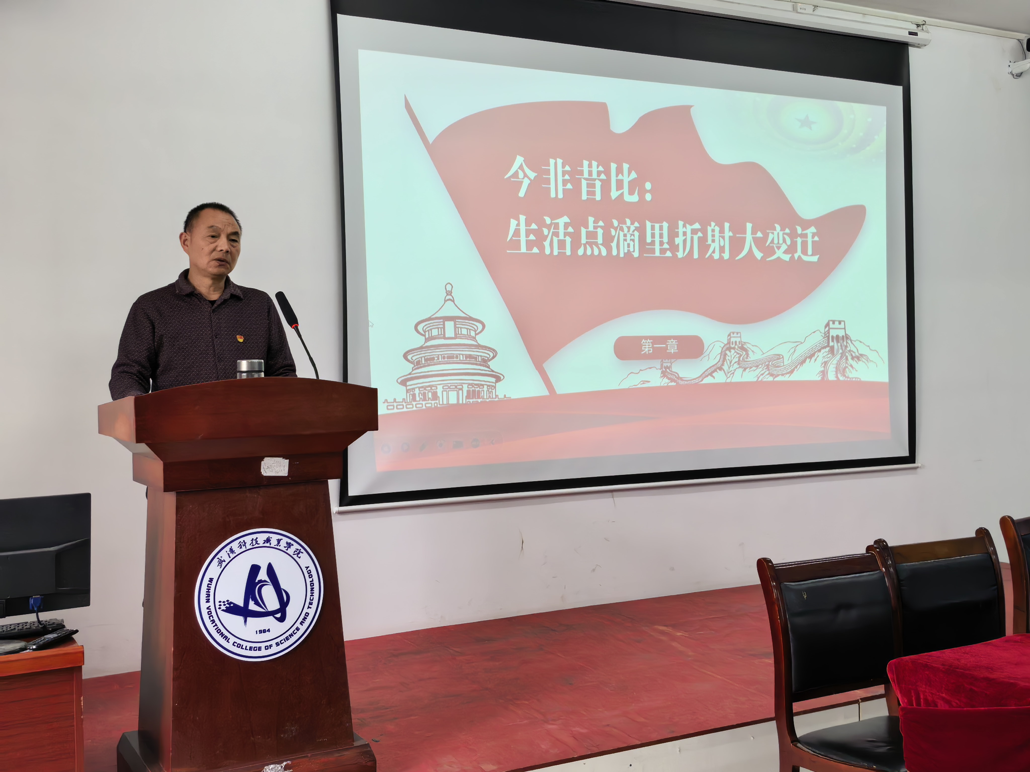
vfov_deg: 37.7
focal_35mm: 38
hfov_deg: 49.0
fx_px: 1131
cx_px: 515
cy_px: 386
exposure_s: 1/120
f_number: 2
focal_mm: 5.75
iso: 250
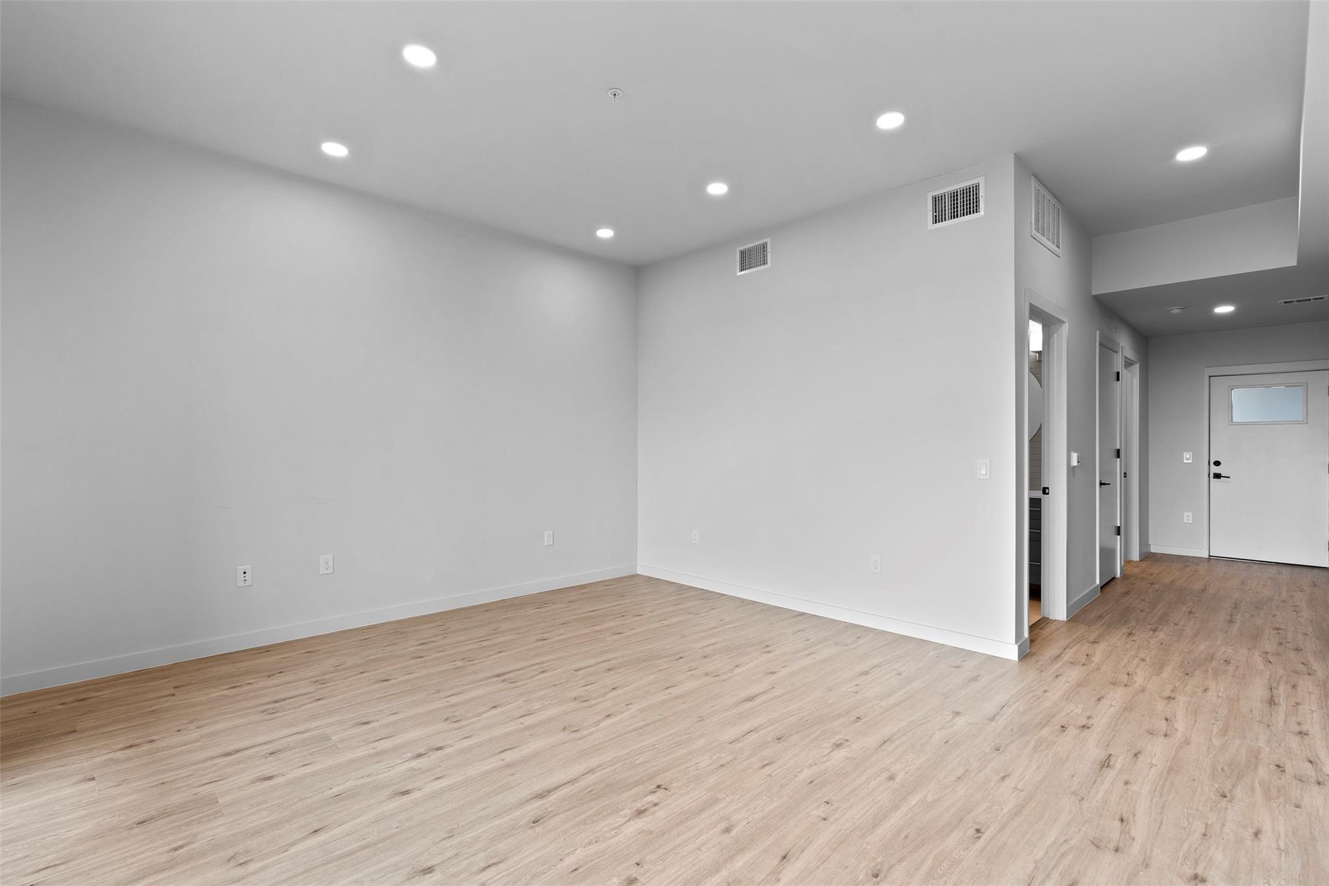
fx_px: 591
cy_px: 443
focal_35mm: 16
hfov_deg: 96.7
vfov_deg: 73.7
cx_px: 664
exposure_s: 1/2.5
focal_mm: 16
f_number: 9
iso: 125
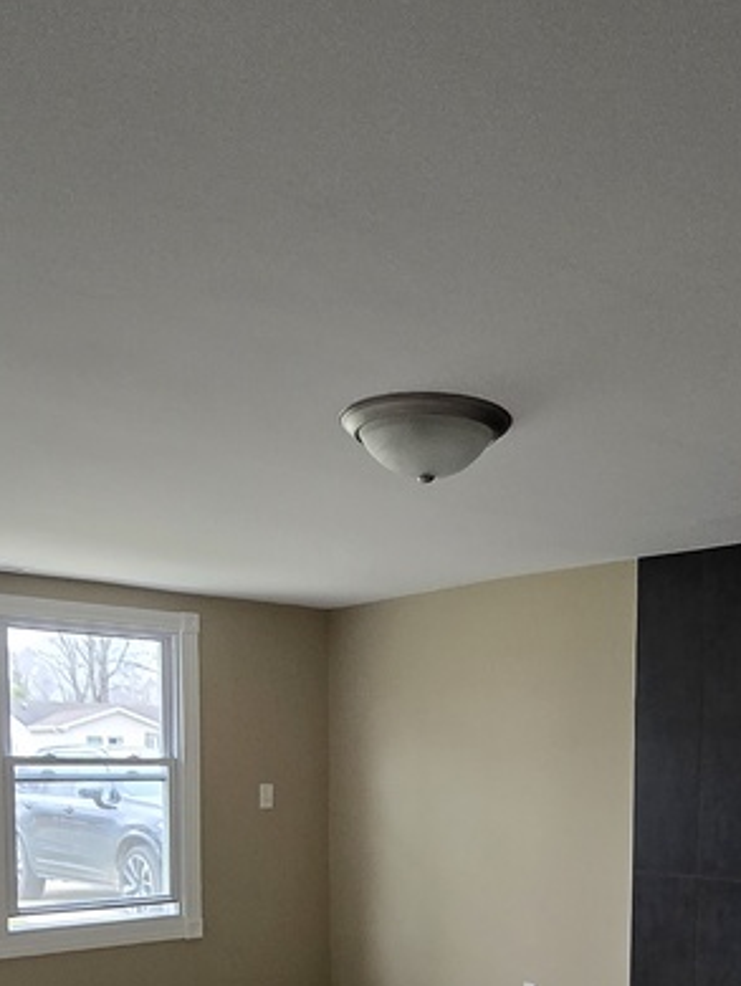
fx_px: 1026
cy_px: 870
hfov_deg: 39.5
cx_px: 453
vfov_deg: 46.8
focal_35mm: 36
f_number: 2.2
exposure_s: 1/60.2
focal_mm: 1.7
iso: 200
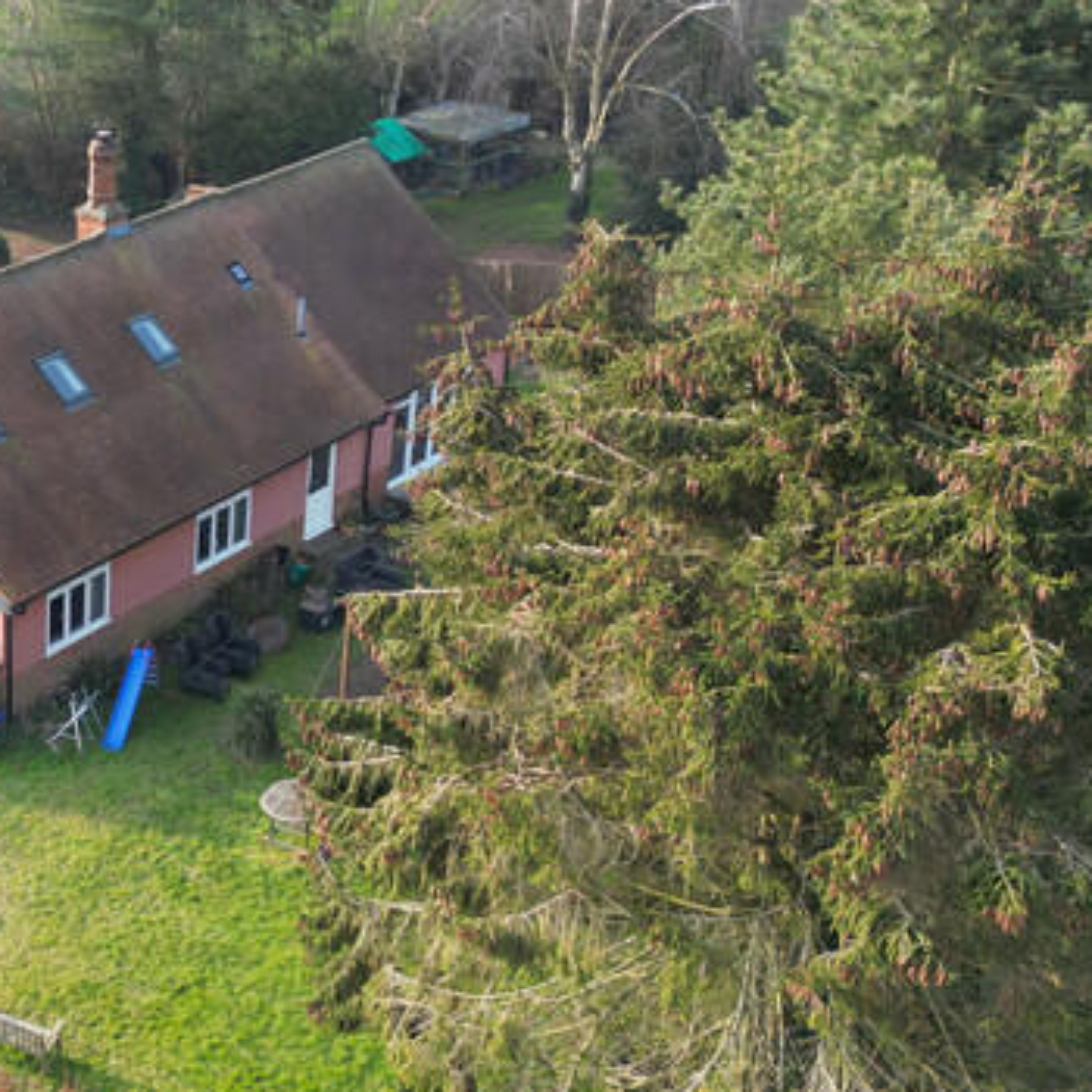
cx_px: -94
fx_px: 2213
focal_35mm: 62
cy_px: 465
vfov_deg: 27.7
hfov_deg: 25.8
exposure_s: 1/500
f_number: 1.7
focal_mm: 6.72
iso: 200
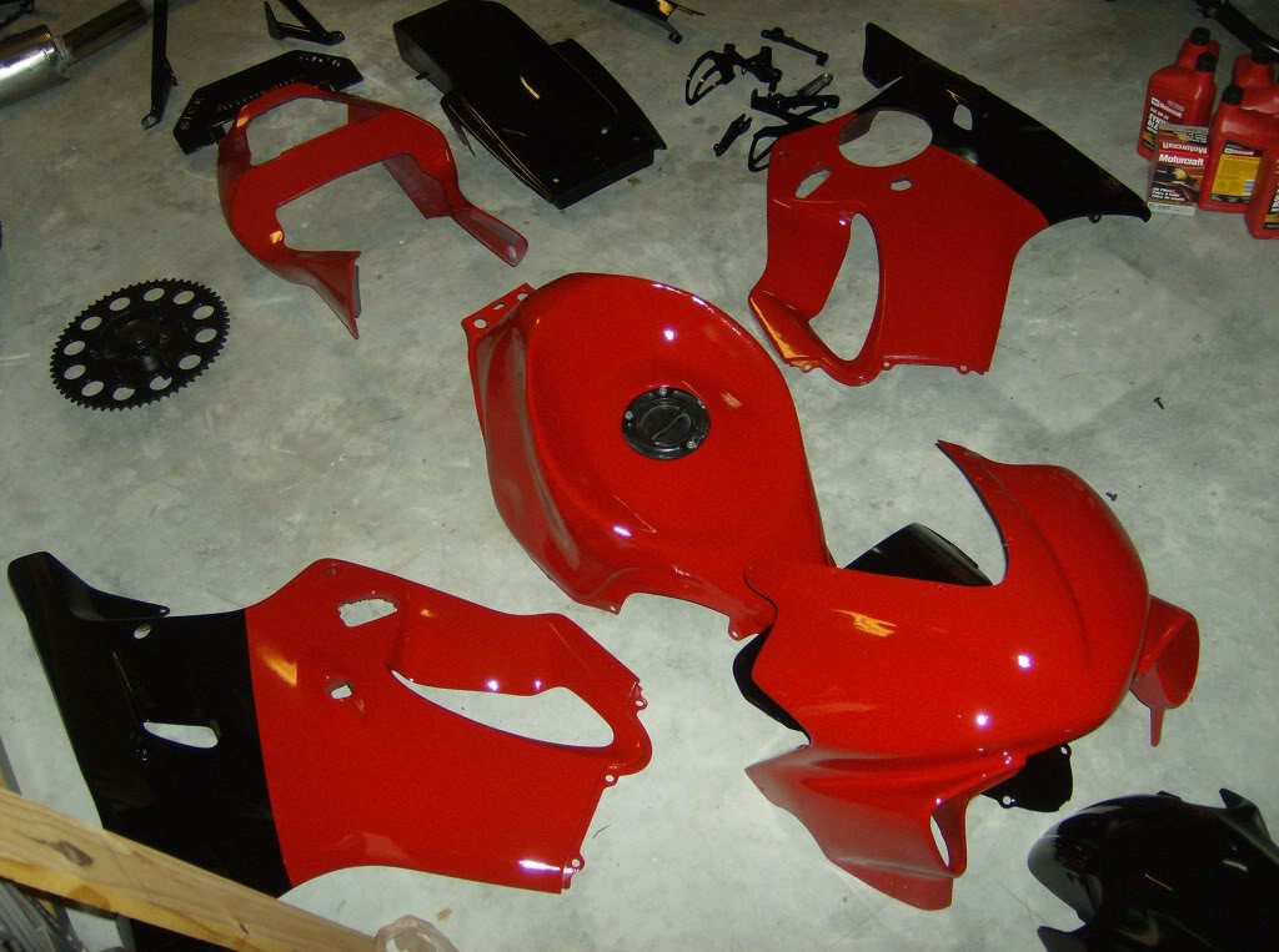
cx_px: 640
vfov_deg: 39.5
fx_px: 1327
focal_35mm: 36
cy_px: 476
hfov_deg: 51.5
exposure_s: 1/60
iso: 200
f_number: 2.8
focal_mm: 6
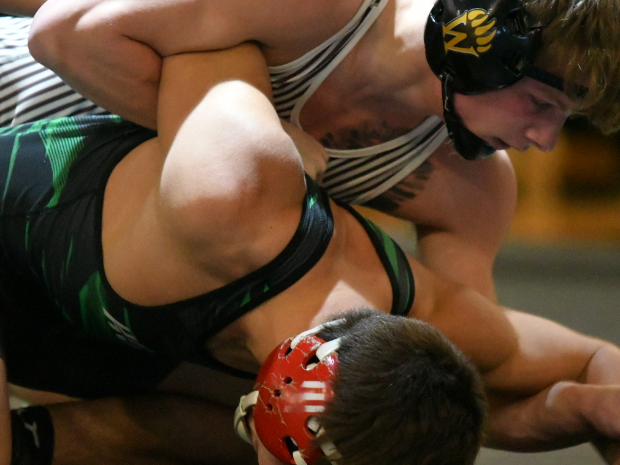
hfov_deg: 4.3
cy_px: 233
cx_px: 293
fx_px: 8278
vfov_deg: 3.2
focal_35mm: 462
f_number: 2.8
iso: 12800
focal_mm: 200
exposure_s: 1/320
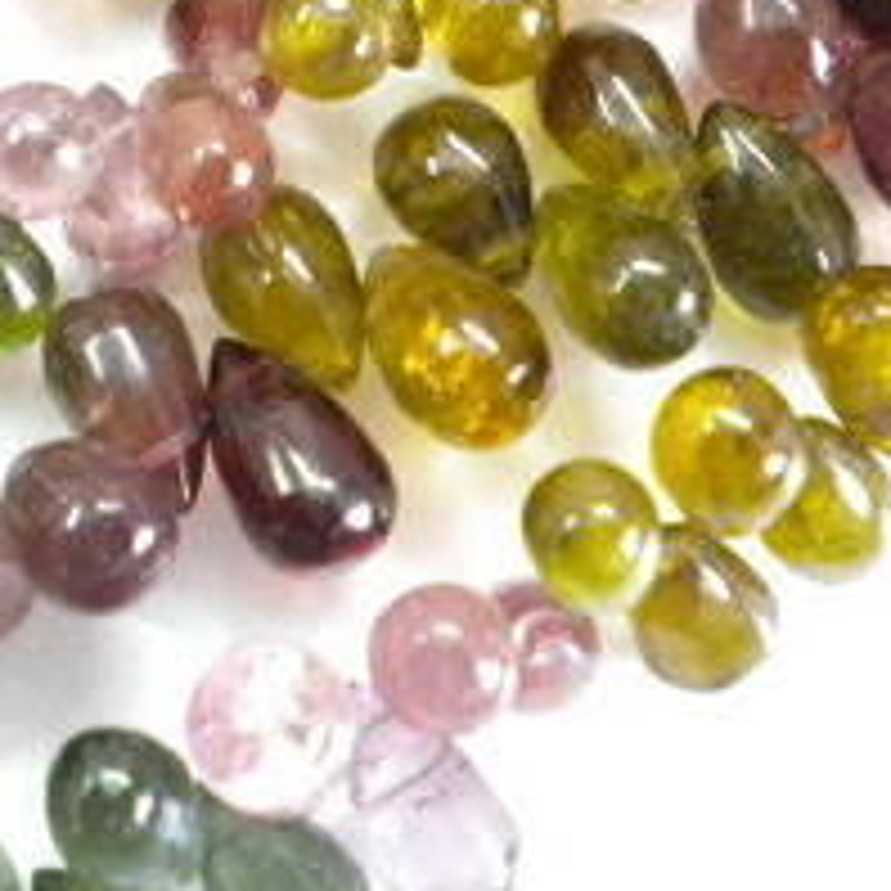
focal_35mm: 78
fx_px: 2271
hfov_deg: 22.1
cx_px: 328
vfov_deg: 21.8
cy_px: 128
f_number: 3.1
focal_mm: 6.3
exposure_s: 1/13
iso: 400
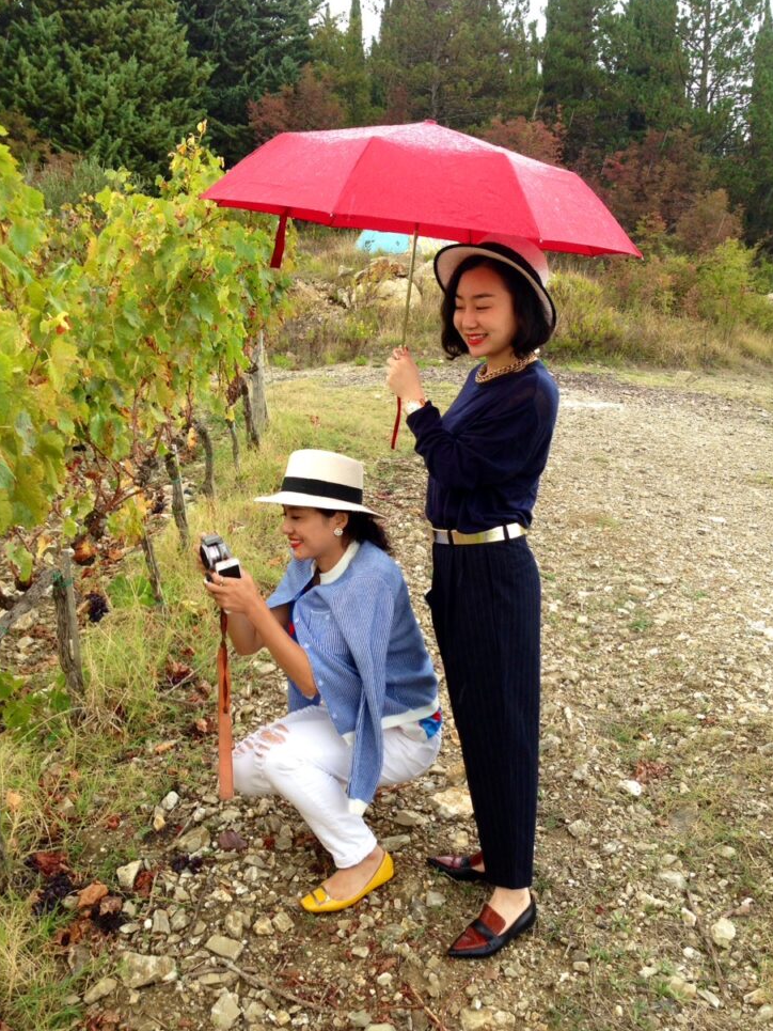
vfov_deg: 52.6
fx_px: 1042
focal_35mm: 35
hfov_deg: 40.7
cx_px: 373
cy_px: 535
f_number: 2.4
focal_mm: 4.12
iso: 50
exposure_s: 1/222
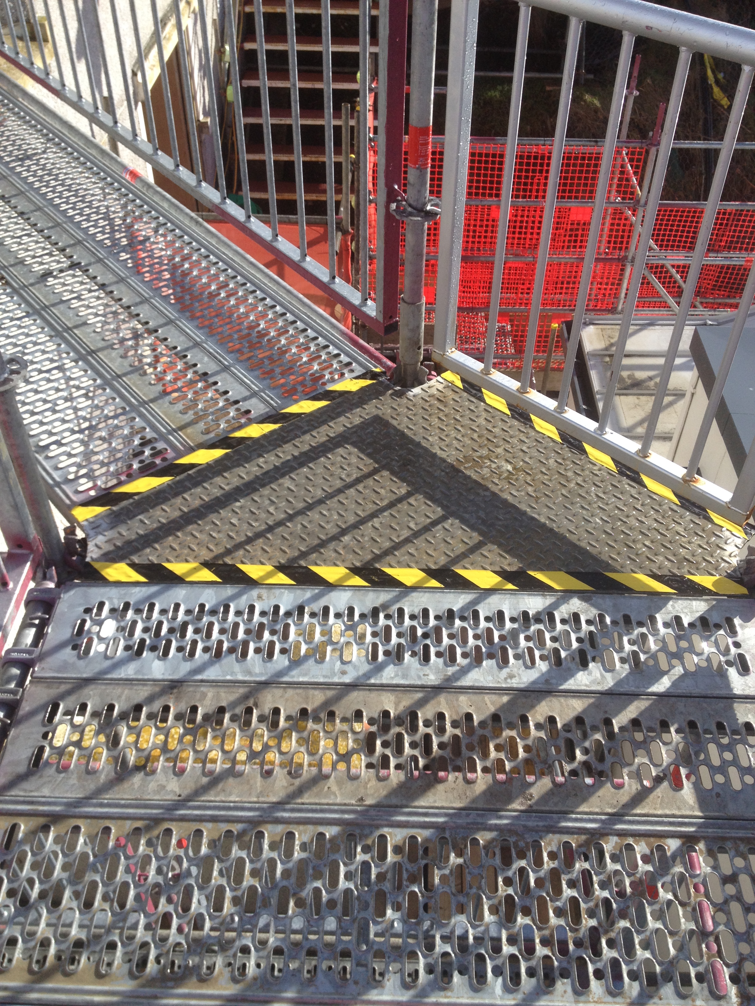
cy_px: 503
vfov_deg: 52.6
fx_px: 1018
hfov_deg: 40.7
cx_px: 378
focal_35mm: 35
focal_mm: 4.28
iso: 50
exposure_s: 1/1022
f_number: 2.4
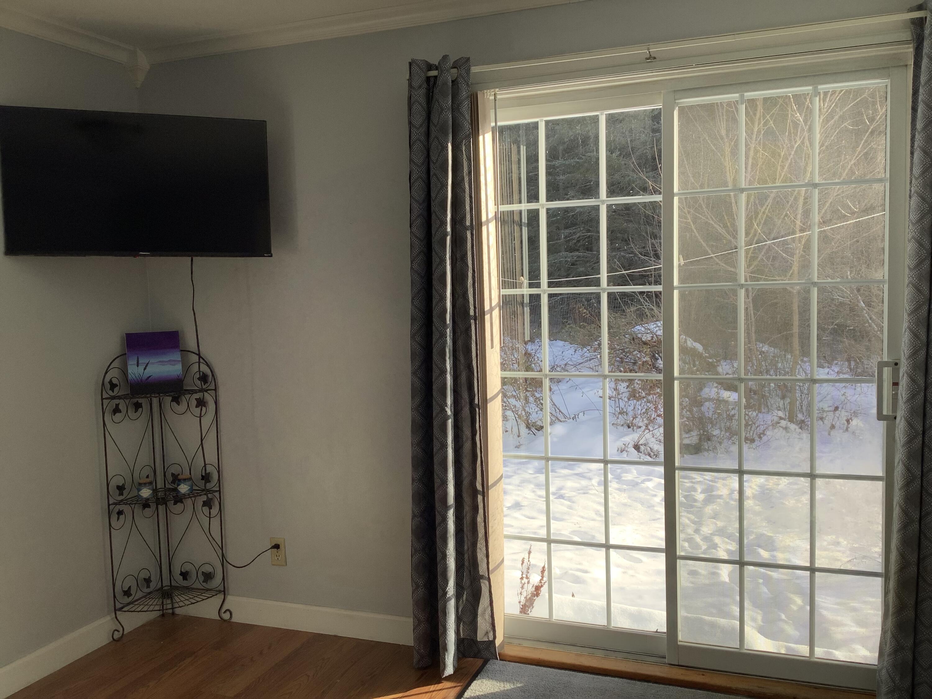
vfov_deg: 45.4
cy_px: 350
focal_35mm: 31
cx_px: 466
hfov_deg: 58.4
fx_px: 835
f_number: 2.4
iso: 25
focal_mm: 3.3
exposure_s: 1/156
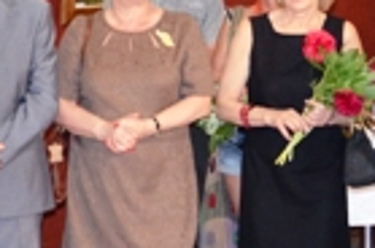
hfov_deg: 8.8
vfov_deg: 5.8
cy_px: 84
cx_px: 254
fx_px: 2442
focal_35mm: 235
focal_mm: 34
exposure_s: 1/60
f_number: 4.2
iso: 1600
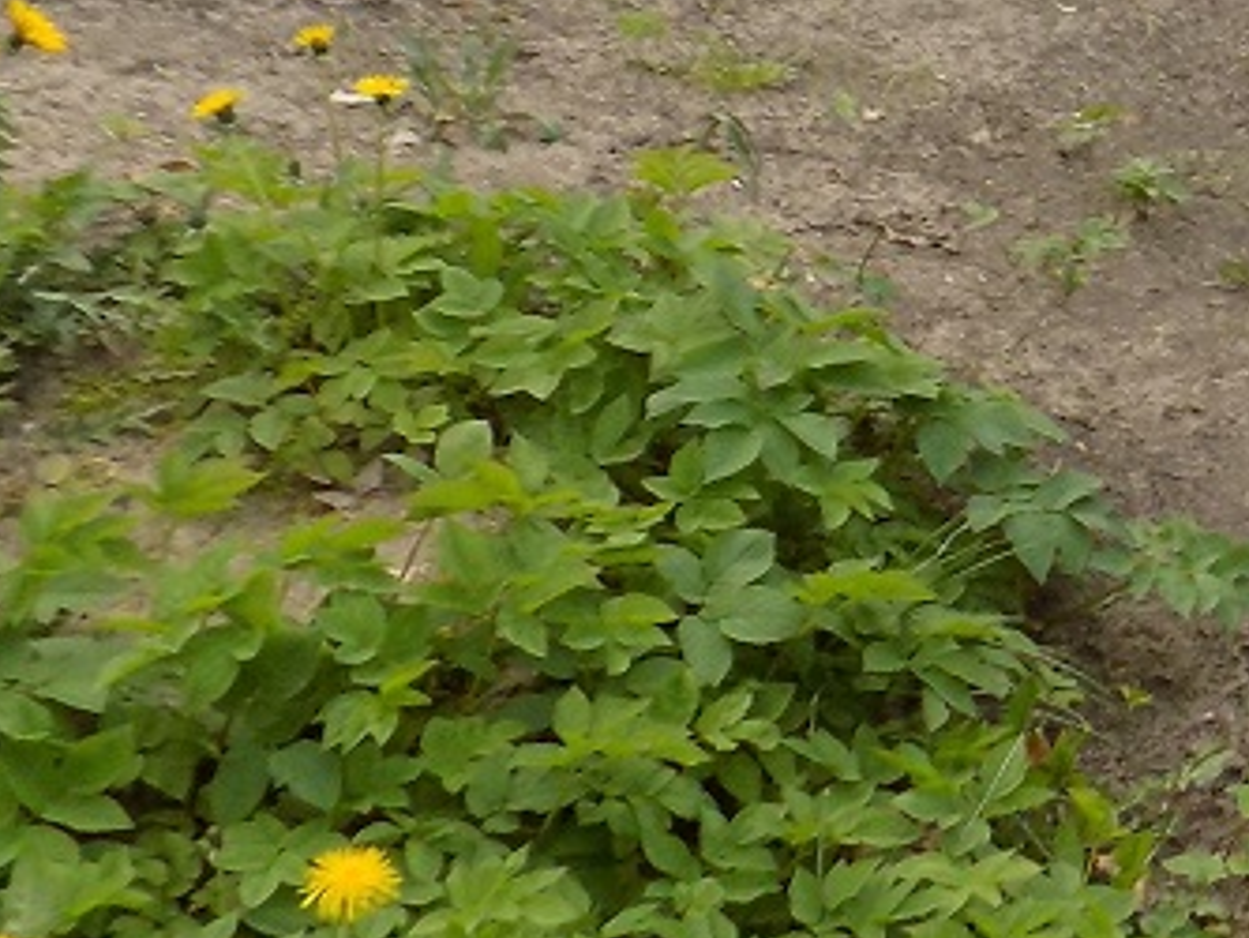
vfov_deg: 15.9
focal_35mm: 89
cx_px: 2194
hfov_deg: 17.9
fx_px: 3212
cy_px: -236
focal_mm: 4
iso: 80
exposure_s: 1/320
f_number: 3.1
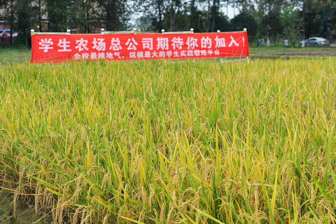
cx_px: 168
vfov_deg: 19.4
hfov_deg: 28.9
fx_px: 653
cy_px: 112
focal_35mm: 70
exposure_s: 1/250
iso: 100
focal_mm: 70
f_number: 5.6
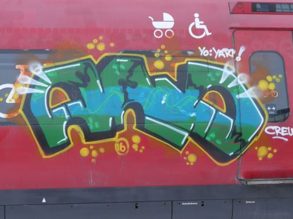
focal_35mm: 55
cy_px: 110
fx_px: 466
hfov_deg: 34.9
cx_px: 146
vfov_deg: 26.6
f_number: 3.4
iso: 125
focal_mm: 11.3
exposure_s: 1/60
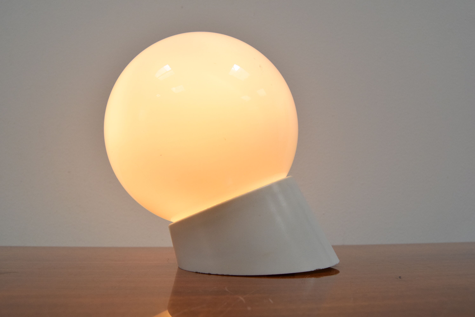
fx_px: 436
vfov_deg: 40.0
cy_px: 158
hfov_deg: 57.2
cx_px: 238
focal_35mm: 33
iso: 1600
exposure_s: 1/200
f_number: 7.1
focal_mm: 22
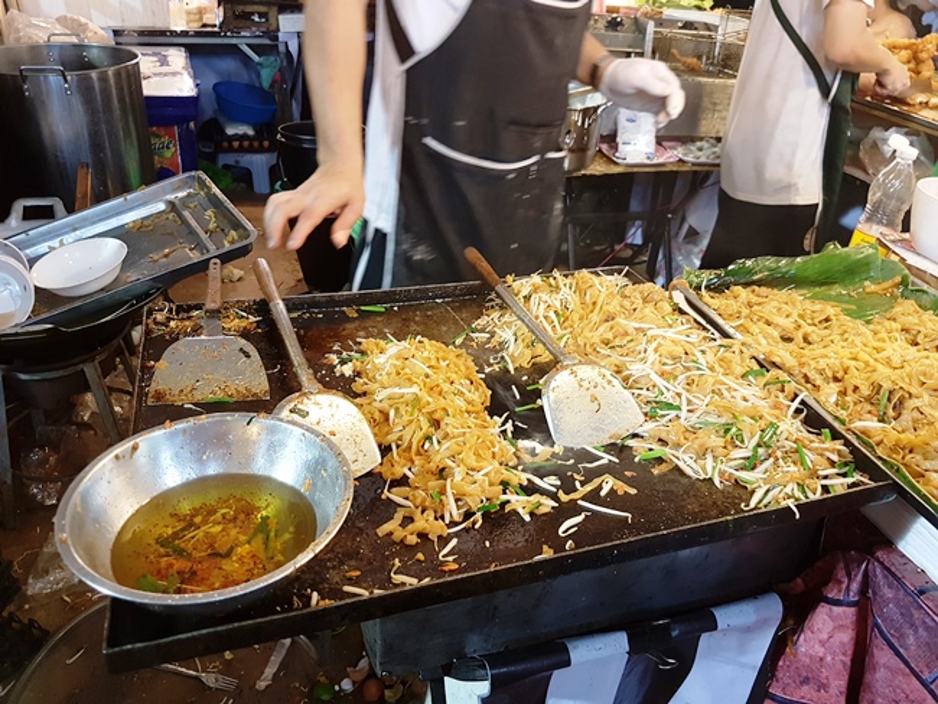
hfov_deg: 67.3
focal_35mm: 26
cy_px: 352
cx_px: 469
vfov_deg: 53.1
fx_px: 705
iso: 200
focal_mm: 4.2
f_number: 1.7
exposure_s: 1/50
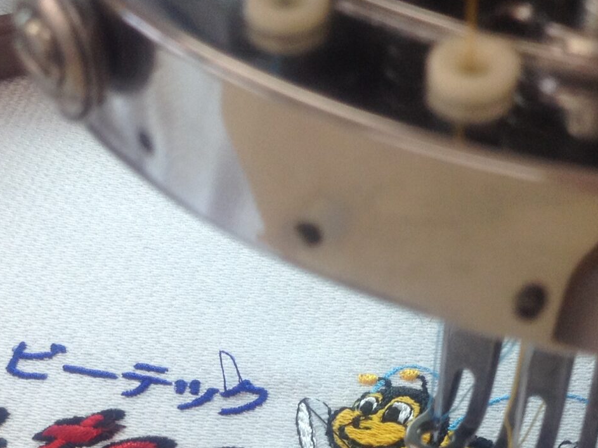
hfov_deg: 20.6
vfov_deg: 15.1
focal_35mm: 95
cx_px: 186
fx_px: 1641
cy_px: 509
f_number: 2.4
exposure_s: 1/100
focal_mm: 4.28
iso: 64
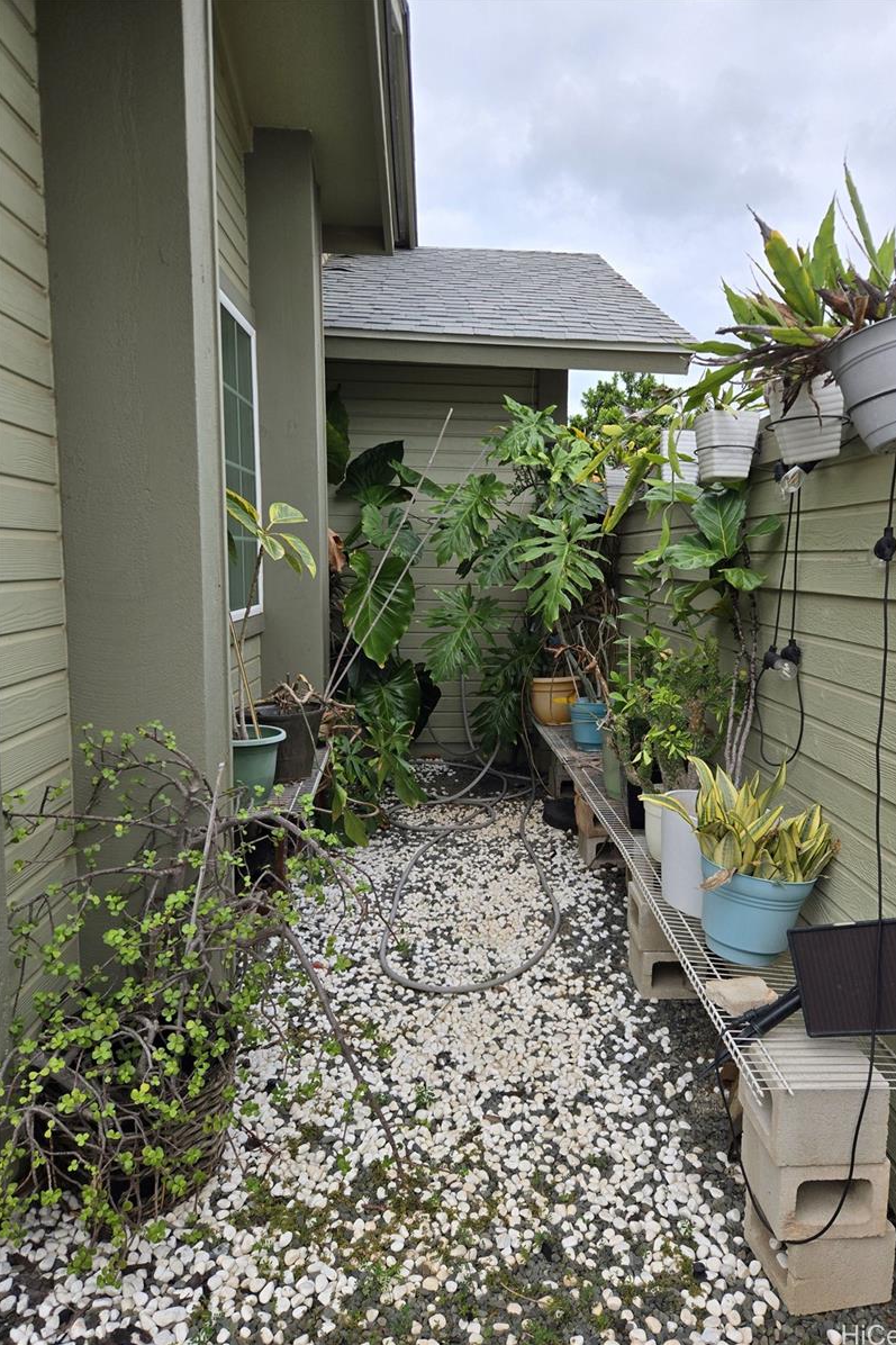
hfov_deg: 53.0
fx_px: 896
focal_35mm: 24
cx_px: 501
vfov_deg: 73.8
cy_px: 671
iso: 64
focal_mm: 5.4
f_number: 1.8
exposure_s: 1/2921
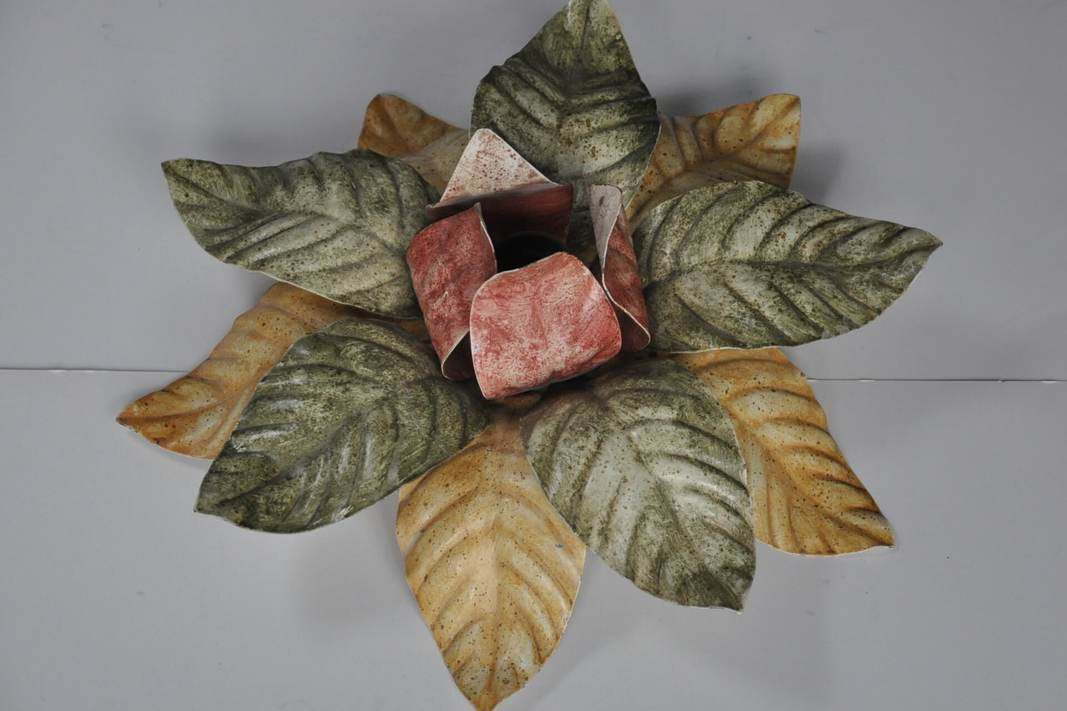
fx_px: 3112
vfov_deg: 13.0
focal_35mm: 105
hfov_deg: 19.5
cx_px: 534
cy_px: 356
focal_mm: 70
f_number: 5.3
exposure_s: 1/125
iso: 1250
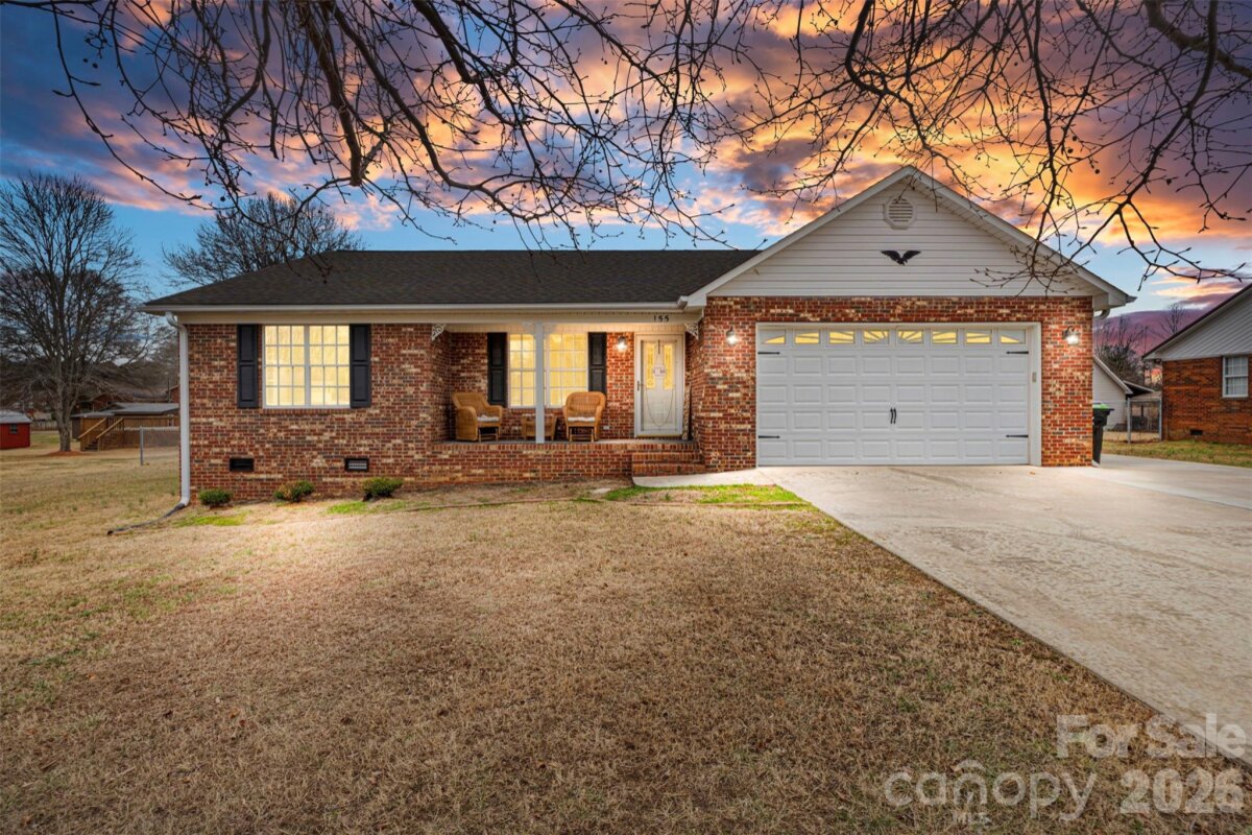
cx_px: 626
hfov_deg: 92.4
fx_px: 600
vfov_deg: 69.7
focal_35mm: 17
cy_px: 418
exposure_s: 1/125
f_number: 9
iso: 250
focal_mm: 11.5
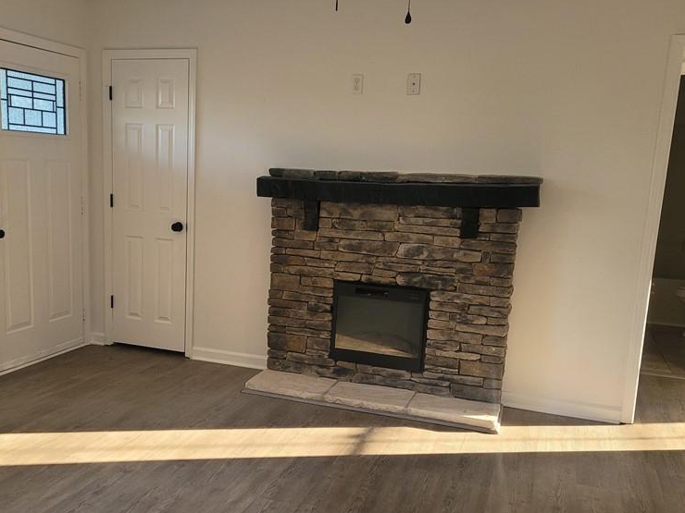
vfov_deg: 39.6
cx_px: 264
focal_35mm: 36
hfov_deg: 50.9
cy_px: 287
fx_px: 712
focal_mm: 5.4
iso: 160
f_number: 1.8
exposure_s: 1/120
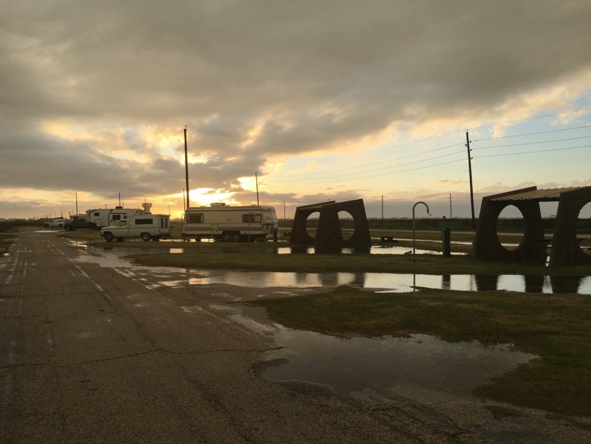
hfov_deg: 61.7
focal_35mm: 29
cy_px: 222
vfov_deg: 48.2
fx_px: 495
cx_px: 296
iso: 25
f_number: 2.2
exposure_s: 1/1099
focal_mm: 4.15
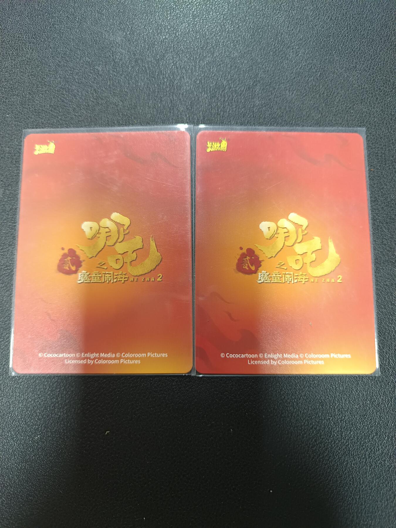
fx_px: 366
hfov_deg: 56.8
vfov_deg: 71.6
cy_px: 264
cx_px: 198
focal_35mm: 24
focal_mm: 5.31
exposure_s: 1/33.3
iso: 1100
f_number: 1.7
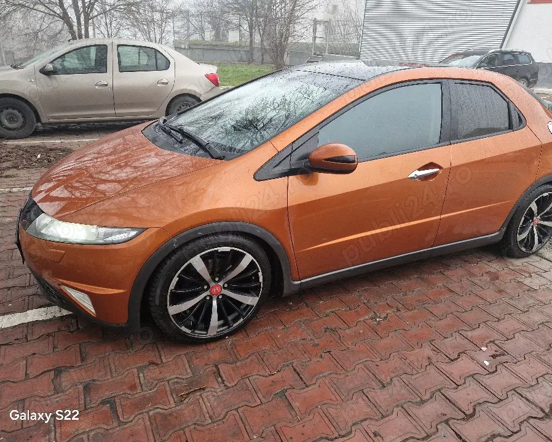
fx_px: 408
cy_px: 219
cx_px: 288
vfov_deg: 56.8
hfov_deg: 68.1
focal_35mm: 25
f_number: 1.8
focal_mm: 5.4
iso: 100
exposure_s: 1/182
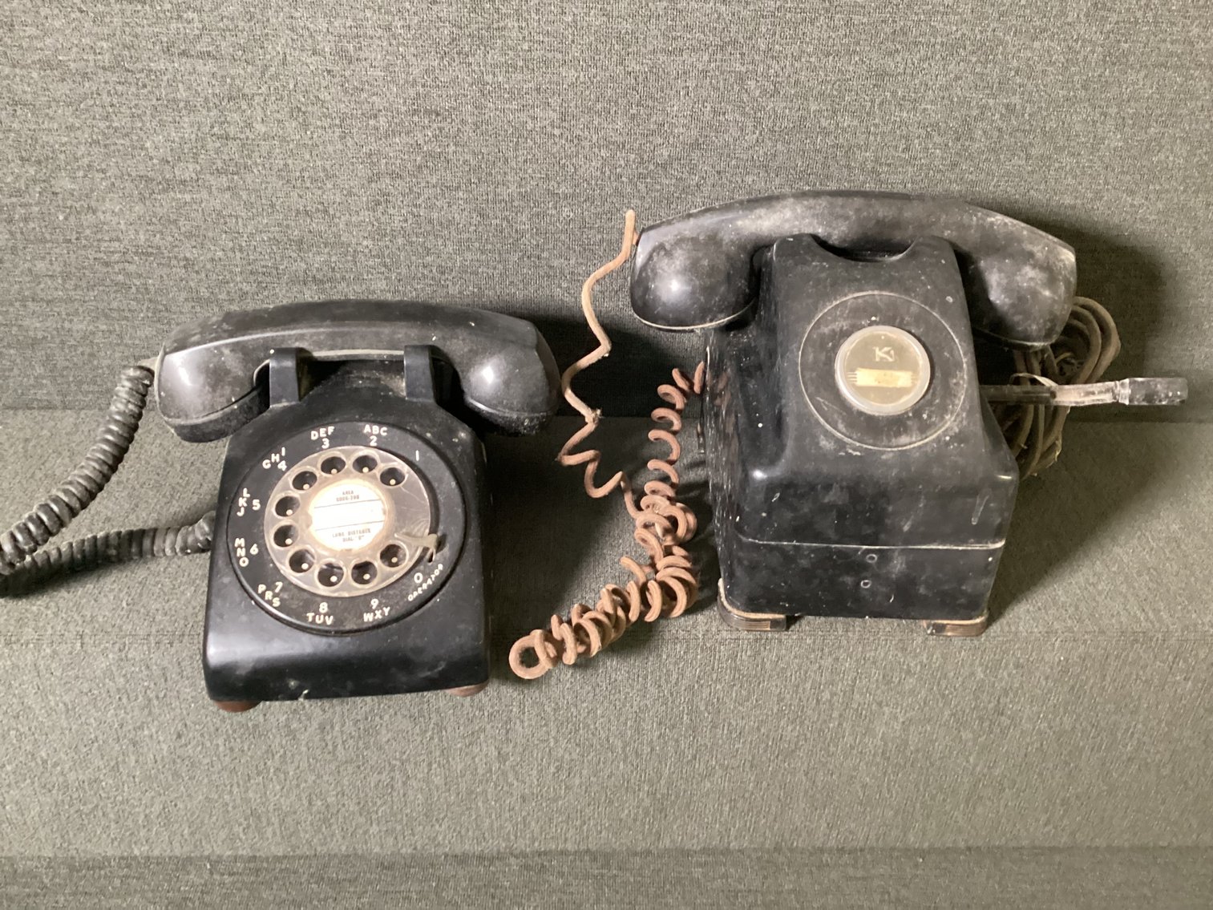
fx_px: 1086
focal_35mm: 31
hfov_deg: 58.3
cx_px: 606
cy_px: 455
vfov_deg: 45.4
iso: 640
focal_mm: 3.3
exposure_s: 1/30
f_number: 2.4
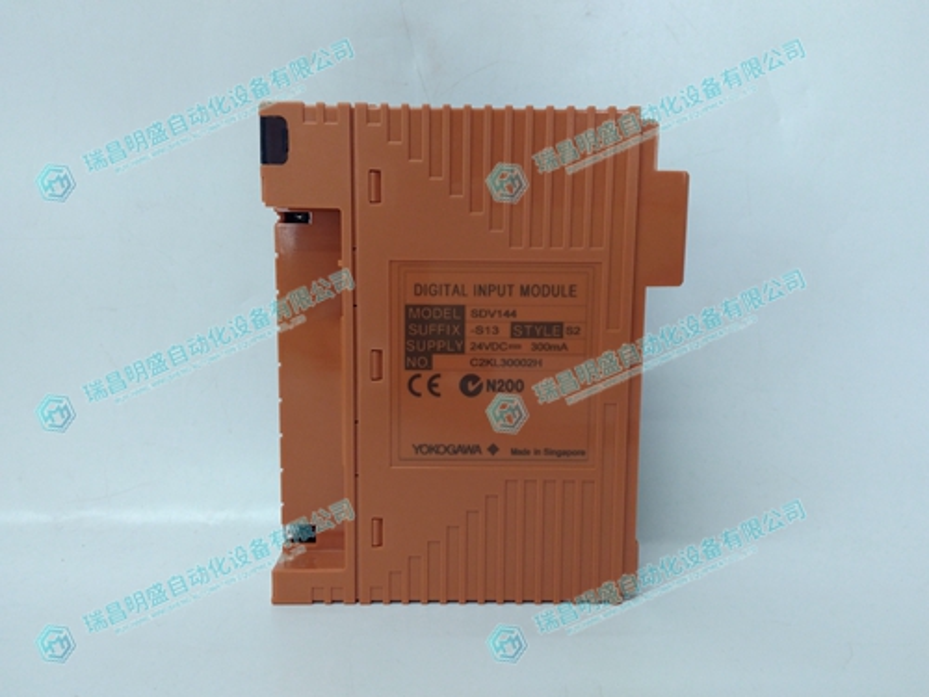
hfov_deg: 65.3
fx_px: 725
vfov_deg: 51.4
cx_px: 464
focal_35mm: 27
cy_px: 348
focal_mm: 3.79
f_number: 2
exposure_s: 1/33
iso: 182
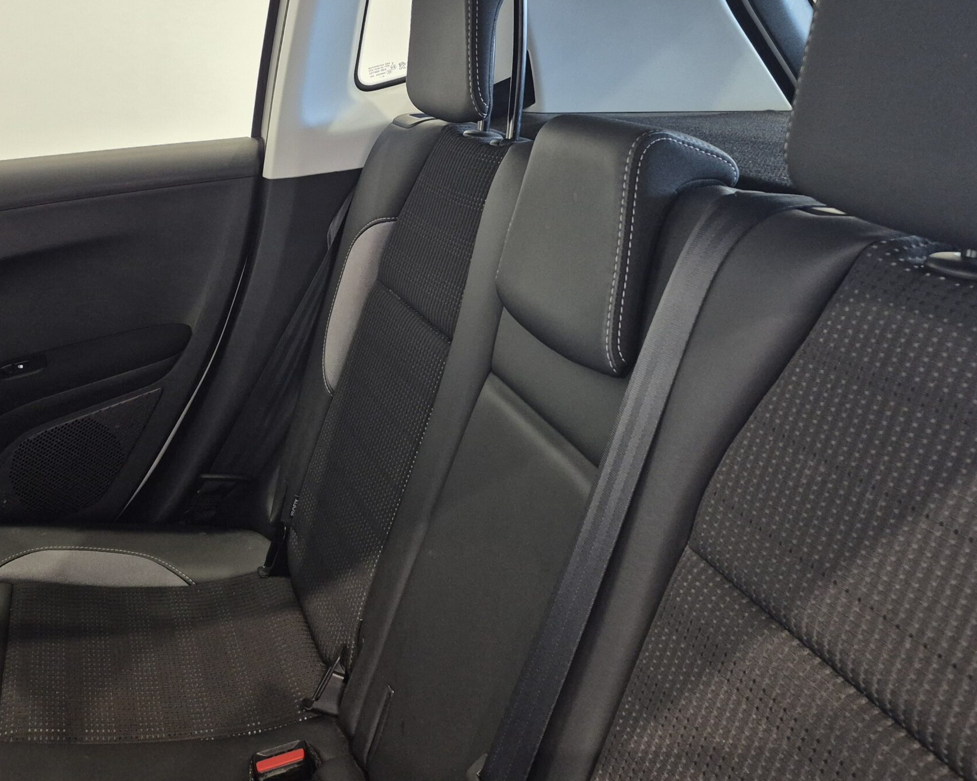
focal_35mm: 34
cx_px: 395
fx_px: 983
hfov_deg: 52.5
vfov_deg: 42.7
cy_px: 255
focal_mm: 5.4
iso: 1250
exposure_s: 1/100
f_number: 1.8
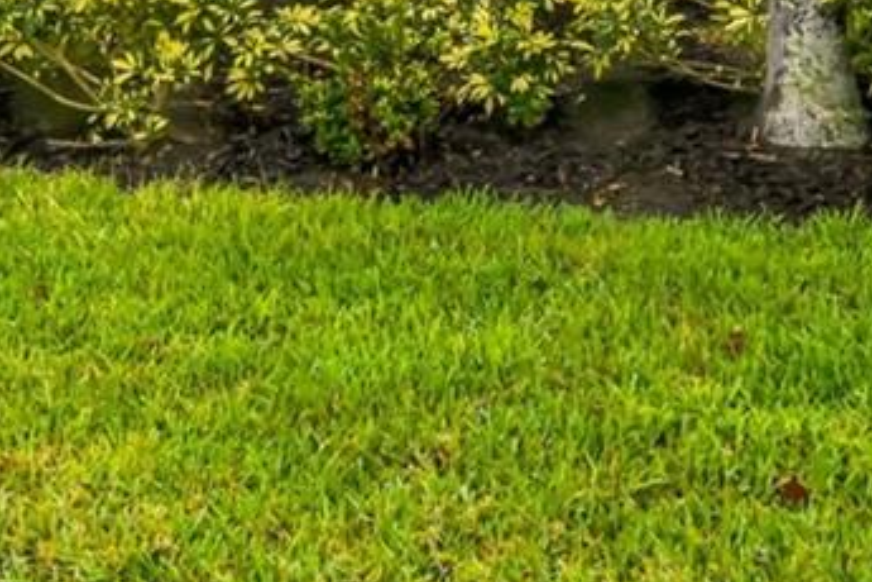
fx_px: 1574
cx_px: 561
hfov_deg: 30.8
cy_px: -147
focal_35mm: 65
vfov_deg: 19.5
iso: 200
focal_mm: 14
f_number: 9
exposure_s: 1/200
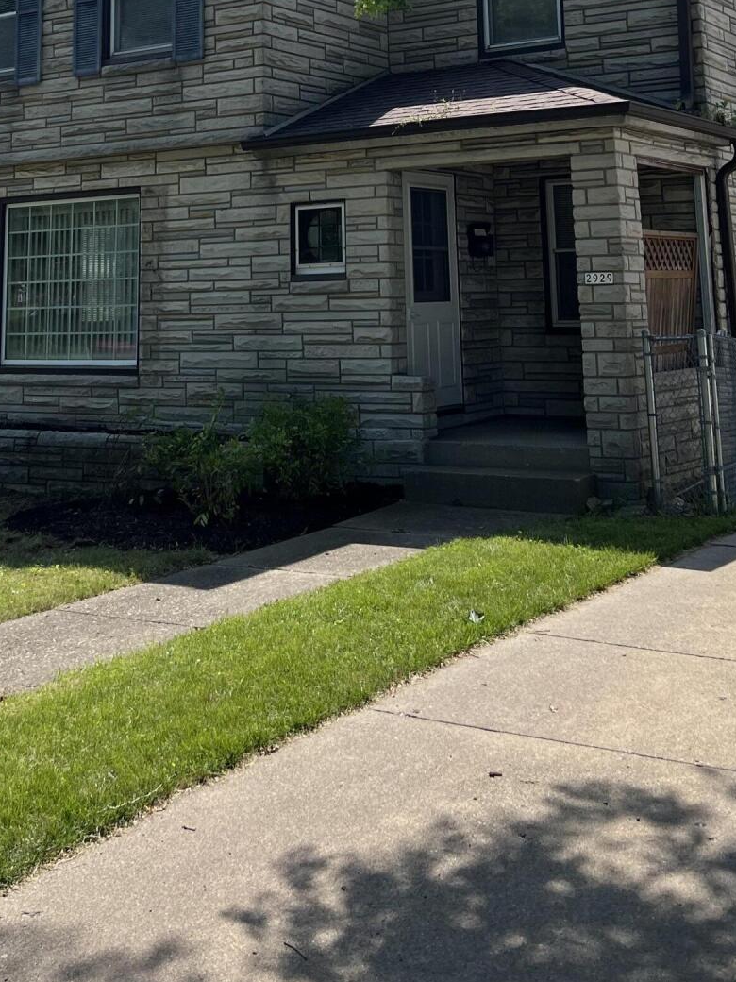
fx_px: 1417
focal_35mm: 50
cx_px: 367
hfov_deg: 29.1
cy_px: 43
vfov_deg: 35.2
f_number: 1.5
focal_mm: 5.7
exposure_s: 1/3704
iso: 50
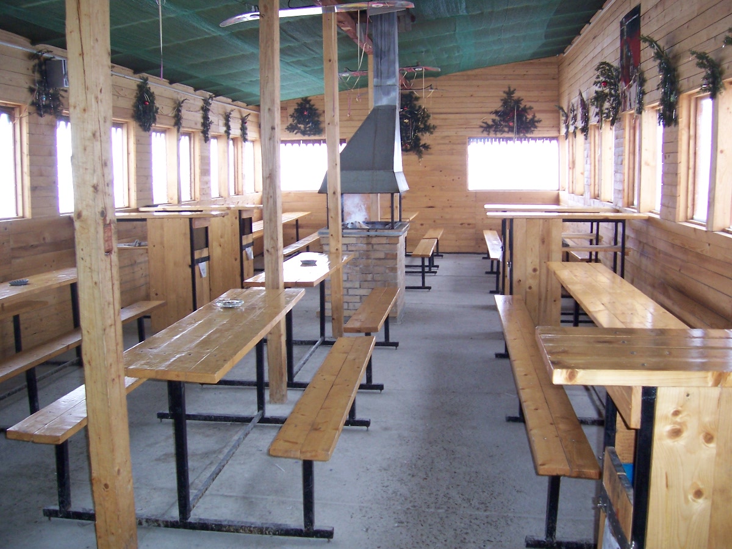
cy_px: 274
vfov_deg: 39.7
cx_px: 366
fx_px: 761
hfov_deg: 51.4
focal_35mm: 36
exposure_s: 1/60
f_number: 3
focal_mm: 6
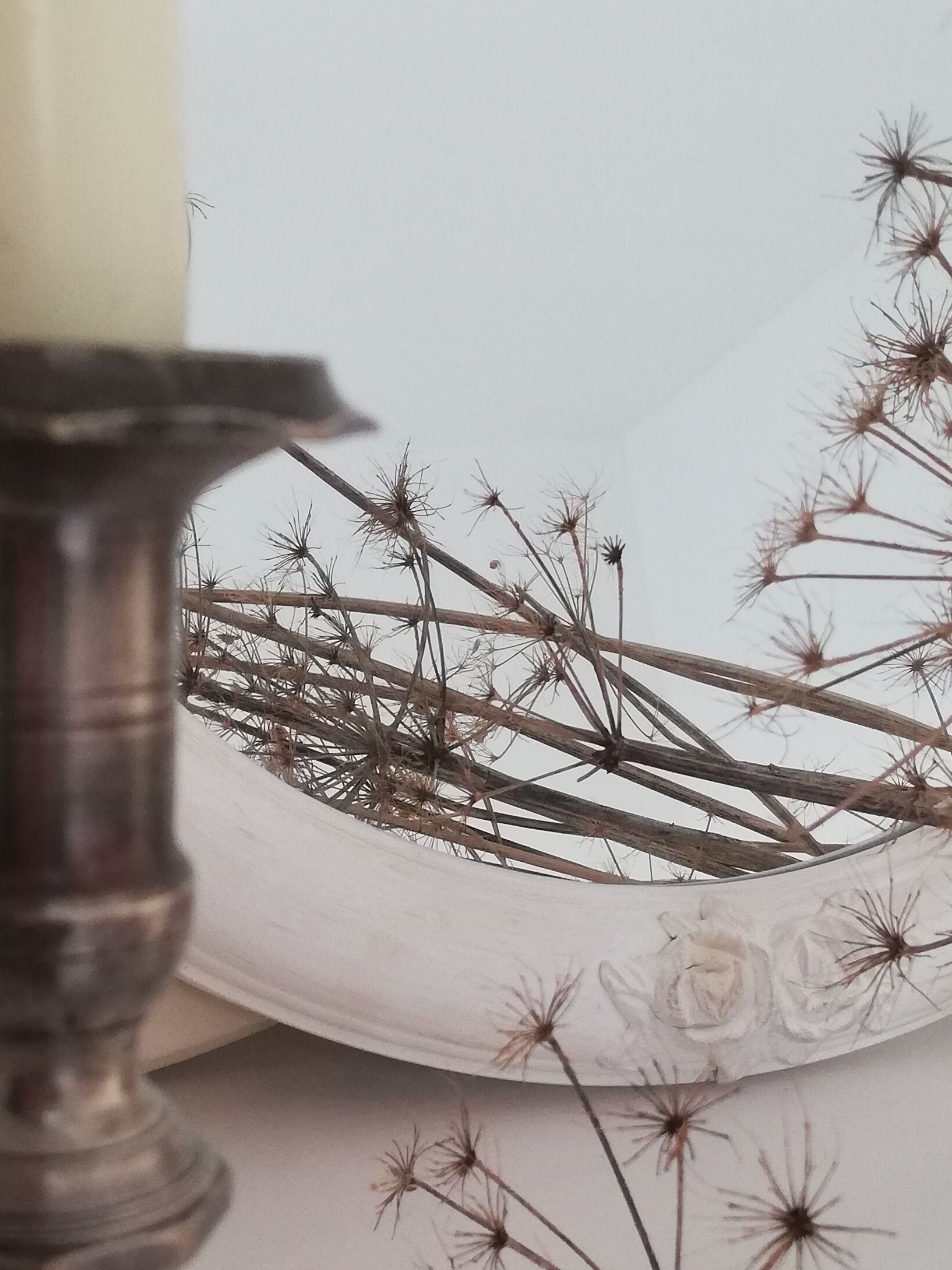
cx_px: 423
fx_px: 2016
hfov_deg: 26.5
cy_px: 827
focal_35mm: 55
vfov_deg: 34.7
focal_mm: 3.81
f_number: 2.2
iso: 200
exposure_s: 1/33.3
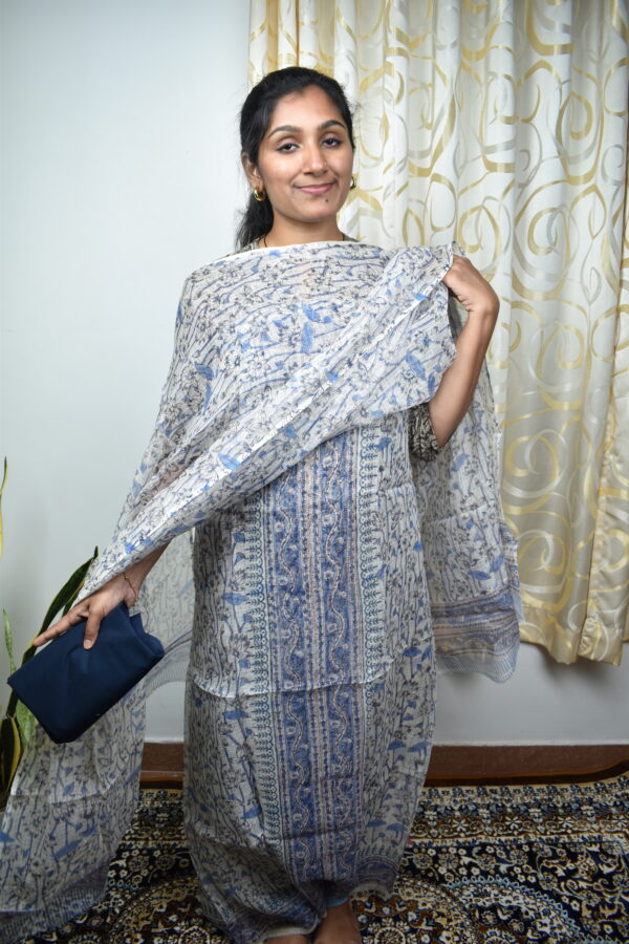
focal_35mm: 27
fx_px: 708
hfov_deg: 47.9
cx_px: 314
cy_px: 472
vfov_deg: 67.4
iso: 200
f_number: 4.5
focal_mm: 18
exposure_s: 1/60
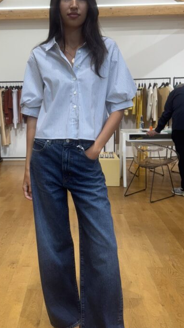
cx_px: 62
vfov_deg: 51.6
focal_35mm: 39
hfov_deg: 30.2
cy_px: 159
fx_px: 339
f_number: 1.78
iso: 100
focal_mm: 6.76
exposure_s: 1/100
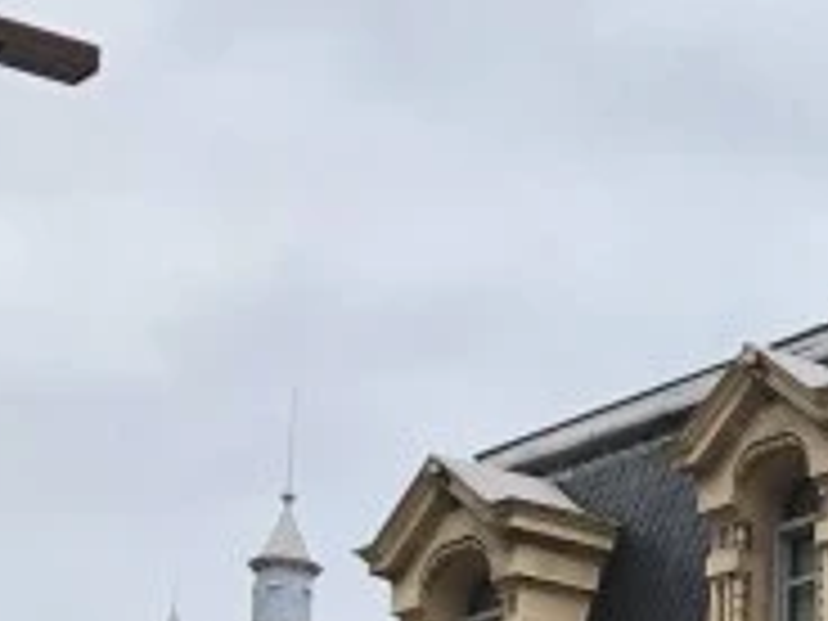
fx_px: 4377
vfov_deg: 7.8
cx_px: 1764
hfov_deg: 9.9
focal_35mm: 183
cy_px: 1152
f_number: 1.8
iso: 32
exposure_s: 1/120
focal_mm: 4
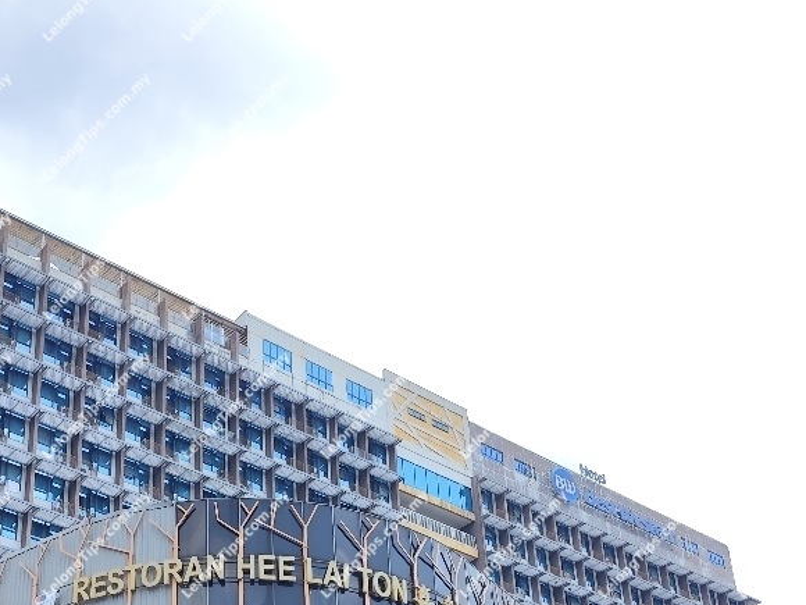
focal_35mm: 50
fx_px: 1164
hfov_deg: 37.3
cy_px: 575
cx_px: 207
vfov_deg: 27.7
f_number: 1.65
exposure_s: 1/689
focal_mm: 6.19
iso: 50
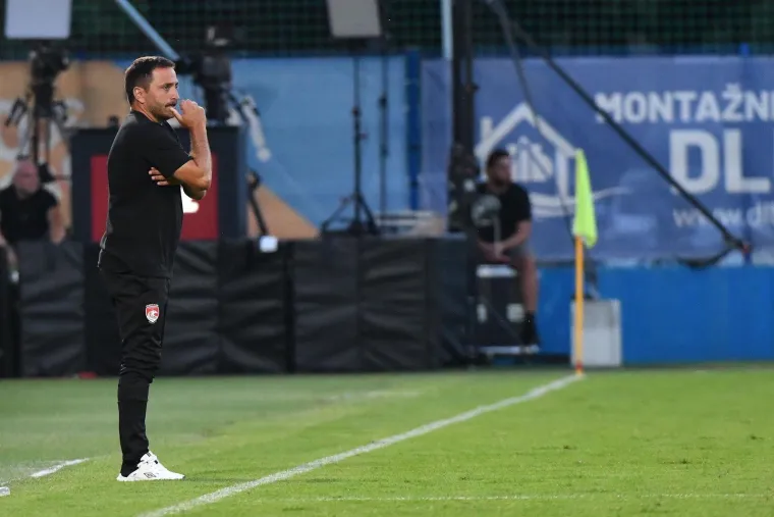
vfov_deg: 4.0
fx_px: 7311
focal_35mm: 340
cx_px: 387
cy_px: 258
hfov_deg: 6.1
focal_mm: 340
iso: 4000
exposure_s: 1/640
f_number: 5
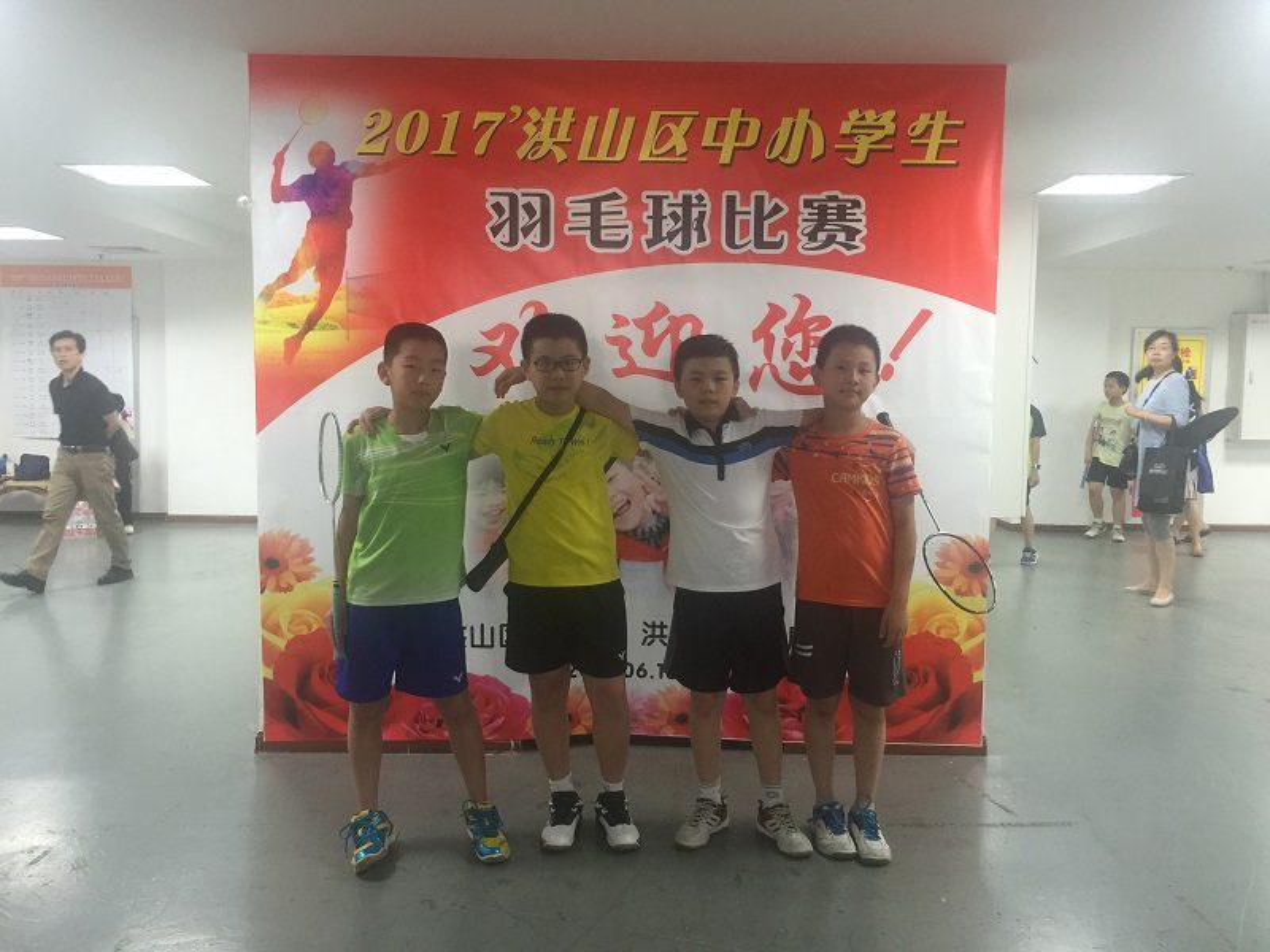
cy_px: 476
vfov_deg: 48.2
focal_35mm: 29
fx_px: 1064
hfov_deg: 61.7
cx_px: 635
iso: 100
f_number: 2.2
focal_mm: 4.15
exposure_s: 1/17
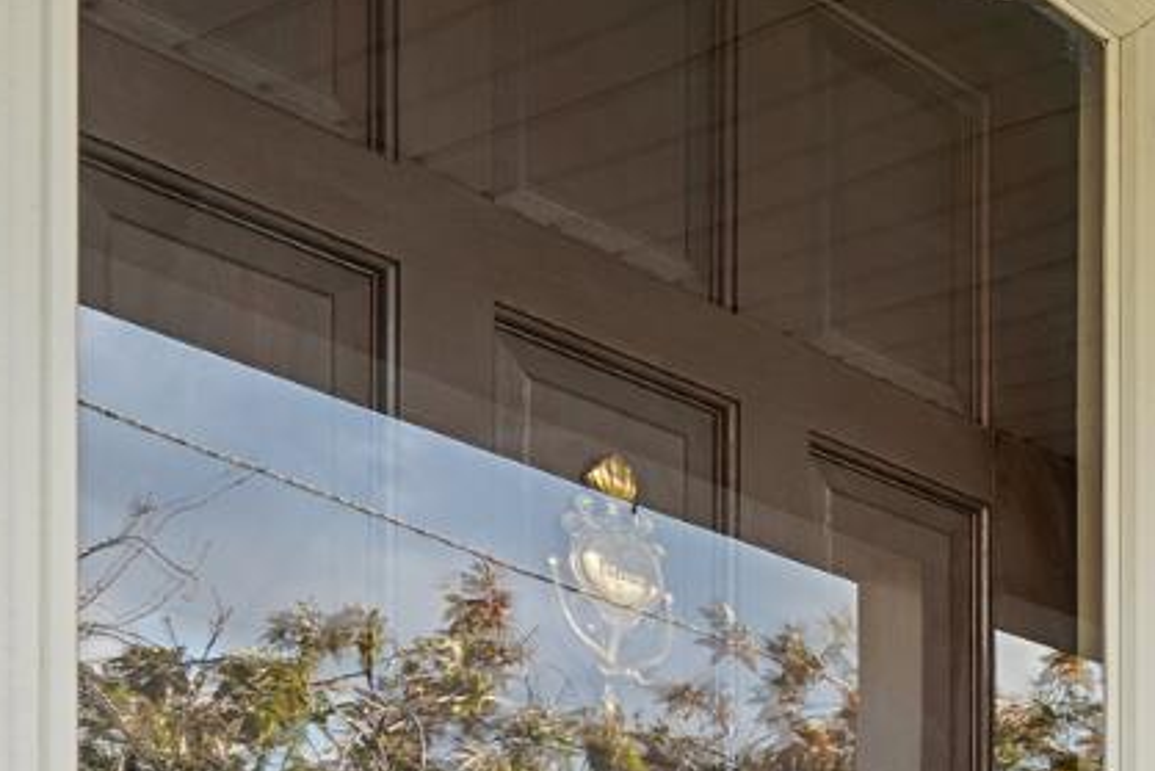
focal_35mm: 64
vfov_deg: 18.3
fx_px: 2061
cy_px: 1232
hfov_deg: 25.7
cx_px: 1594
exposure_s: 1/13
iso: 400
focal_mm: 17.9
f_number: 9
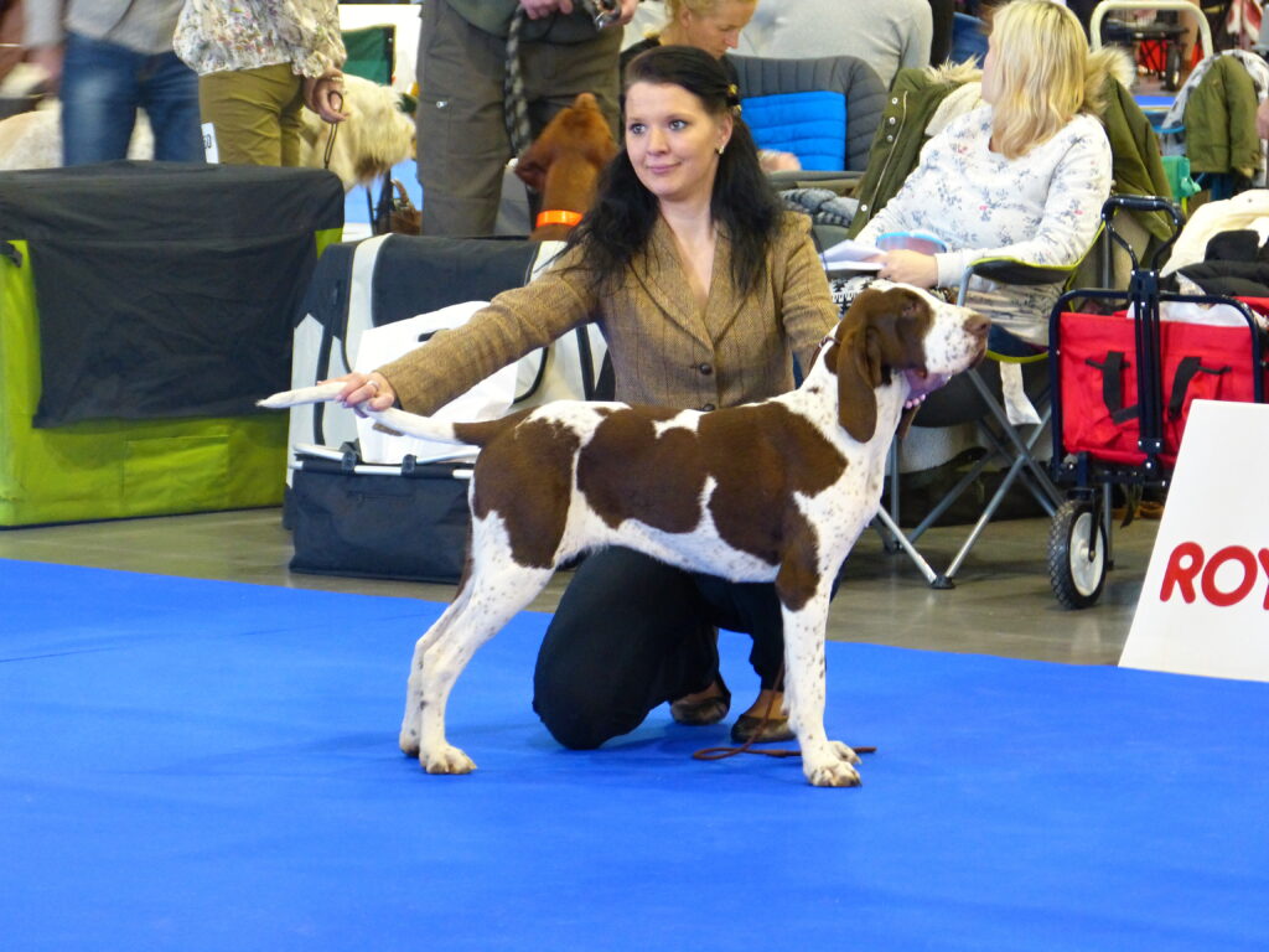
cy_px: 476
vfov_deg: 6.9
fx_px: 7845
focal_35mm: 214
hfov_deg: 9.2
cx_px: 634
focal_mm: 38.6
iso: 400
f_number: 4
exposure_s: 1/10
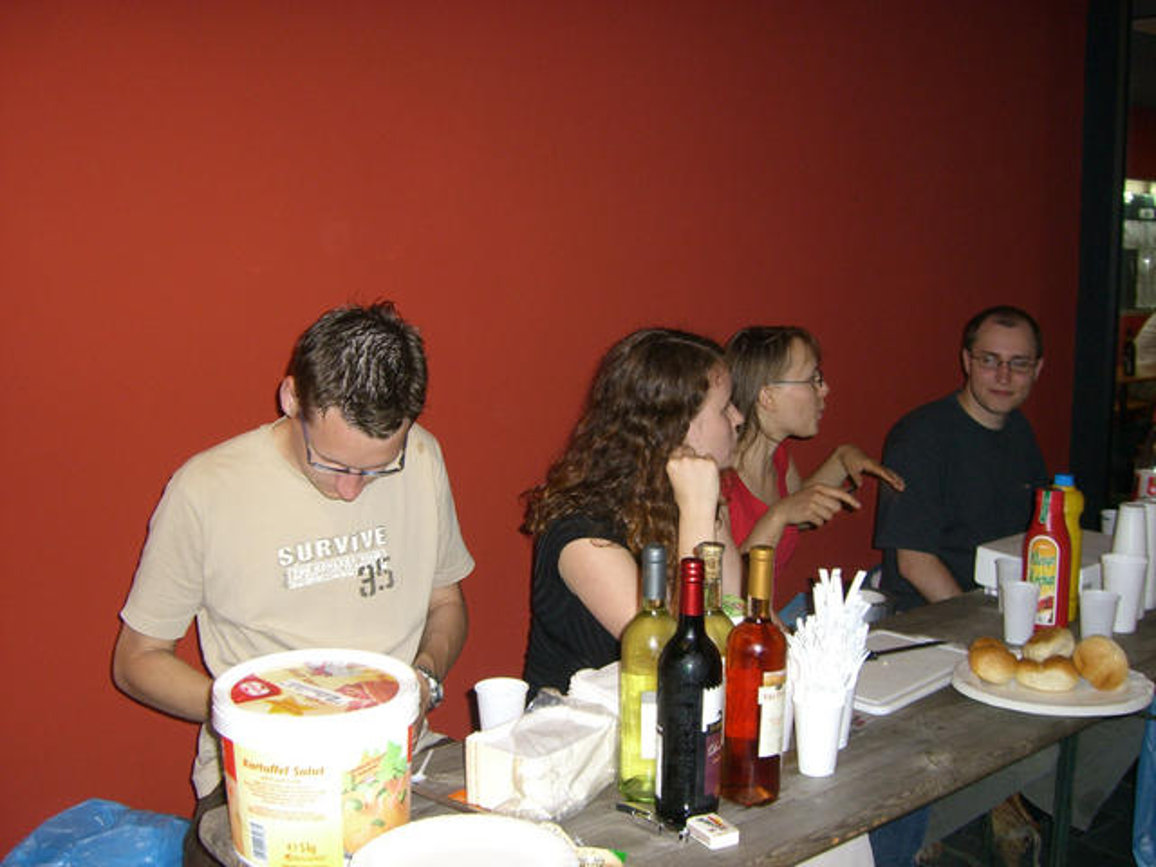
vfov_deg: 37.7
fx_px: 1269
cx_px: 578
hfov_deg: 49.0
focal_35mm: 38
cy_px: 434
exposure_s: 1/60
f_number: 2.7
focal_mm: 6.2
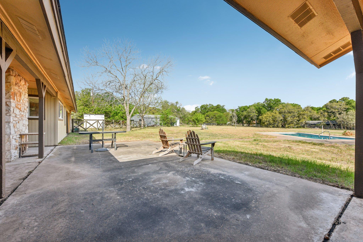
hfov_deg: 100.4
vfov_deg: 77.3
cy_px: 121
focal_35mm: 15
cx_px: 182
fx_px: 151
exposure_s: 1/320
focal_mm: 15
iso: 100
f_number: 8
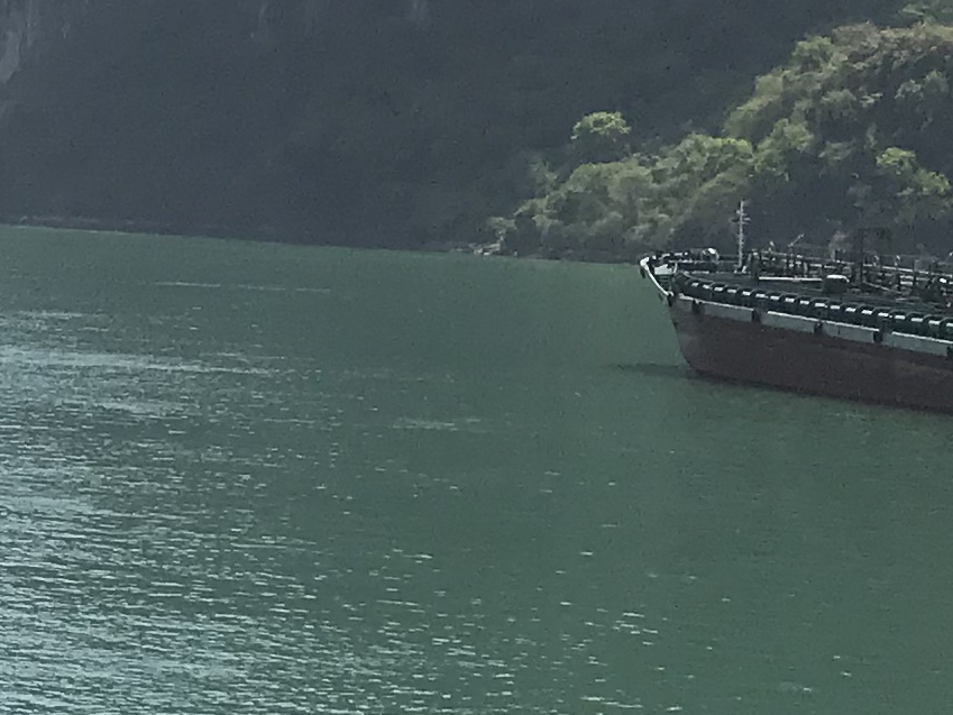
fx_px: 3662
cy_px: -72
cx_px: -830
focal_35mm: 133
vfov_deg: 11.0
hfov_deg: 13.2
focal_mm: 3.99
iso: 20
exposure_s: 1/3300
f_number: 1.8
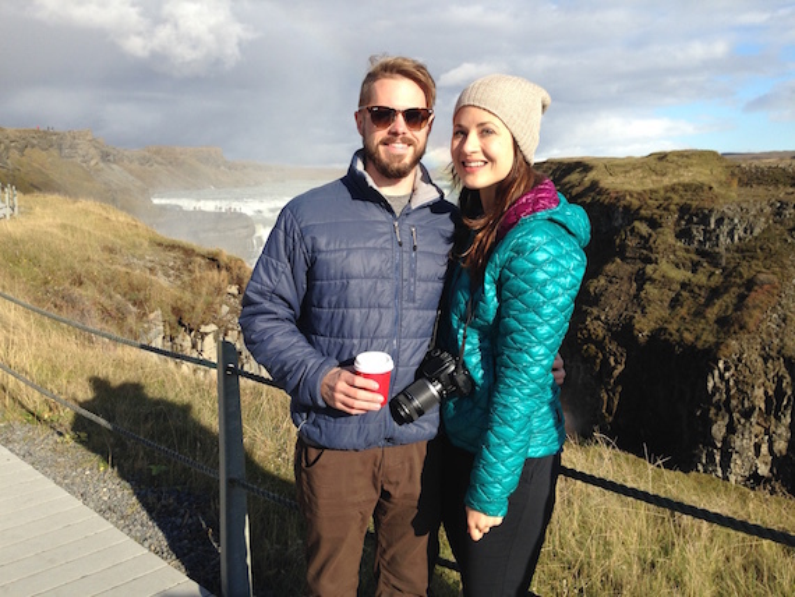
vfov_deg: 43.0
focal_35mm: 33
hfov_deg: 55.3
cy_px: 298
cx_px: 398
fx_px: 758
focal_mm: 4.12
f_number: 2.4
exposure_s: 1/1466
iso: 50
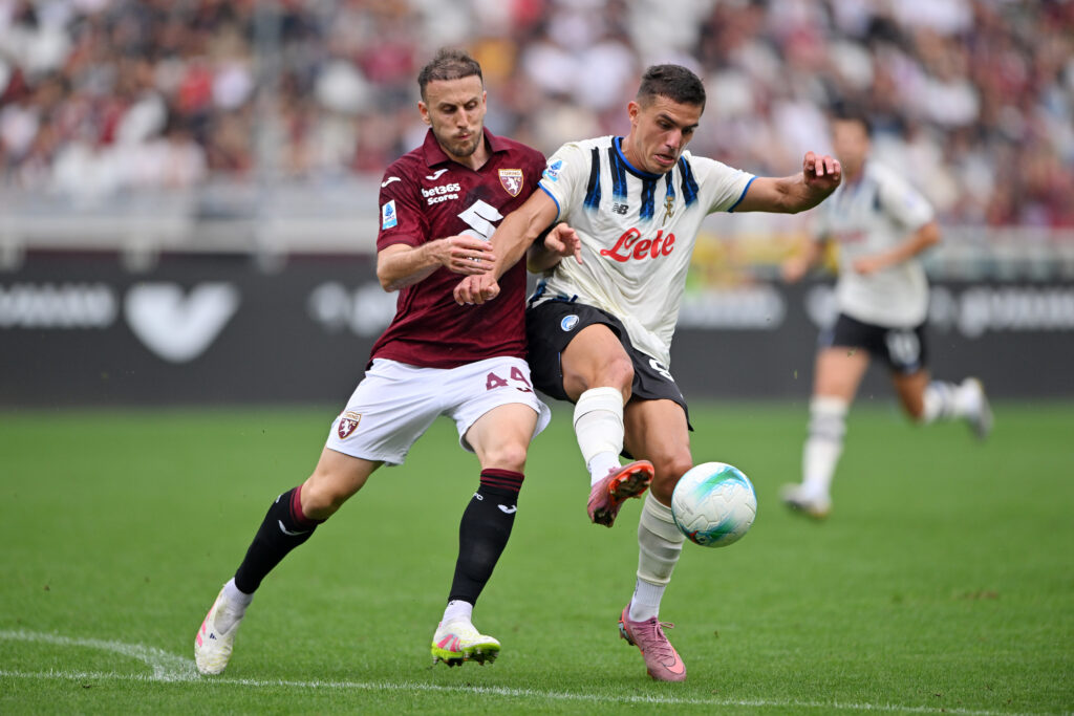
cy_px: 358
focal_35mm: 400
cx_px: 537
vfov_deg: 3.4
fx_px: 11934
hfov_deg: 5.2
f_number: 3.2
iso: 500
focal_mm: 400
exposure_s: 1/2000
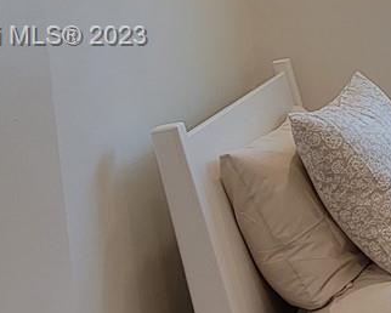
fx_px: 729
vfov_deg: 23.7
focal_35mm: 63
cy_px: 38
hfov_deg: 20.1
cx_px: 730
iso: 64
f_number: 2.2
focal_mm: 2.2
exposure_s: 1/60
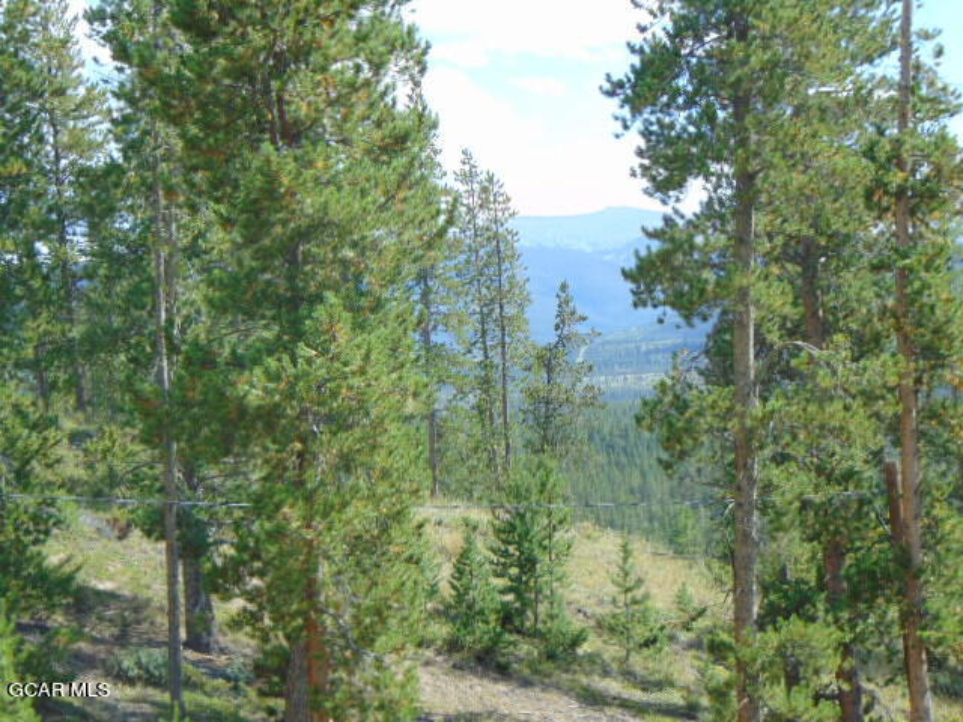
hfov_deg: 18.2
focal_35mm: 108
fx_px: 3005
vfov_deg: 13.7
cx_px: 482
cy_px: 361
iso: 80
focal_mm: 19.4
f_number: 3.9
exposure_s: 1/320
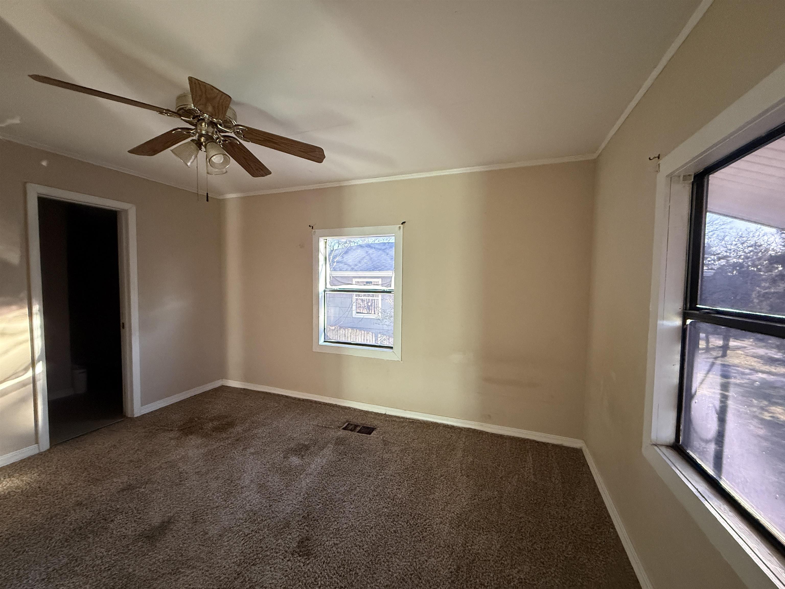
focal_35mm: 14
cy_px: 294
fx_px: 317
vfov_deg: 85.7
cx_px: 392
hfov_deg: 102.1
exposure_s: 1/60
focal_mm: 2.22
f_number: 2.2
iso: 640
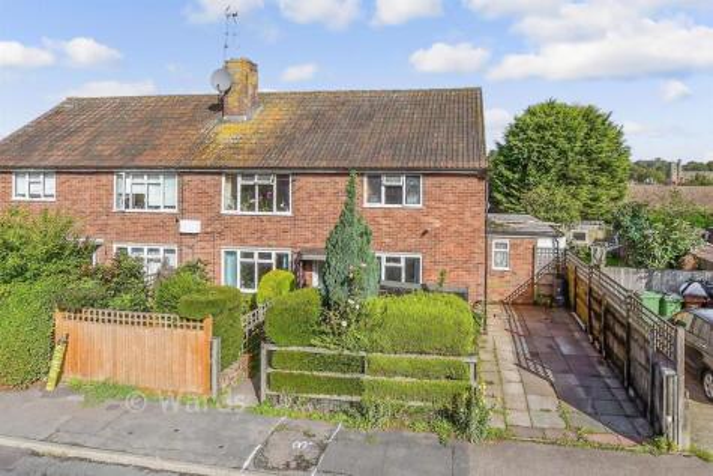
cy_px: 238
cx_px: 356
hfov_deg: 71.5
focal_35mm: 25
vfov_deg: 51.3
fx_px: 495
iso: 200
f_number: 8
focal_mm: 17
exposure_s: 1/800
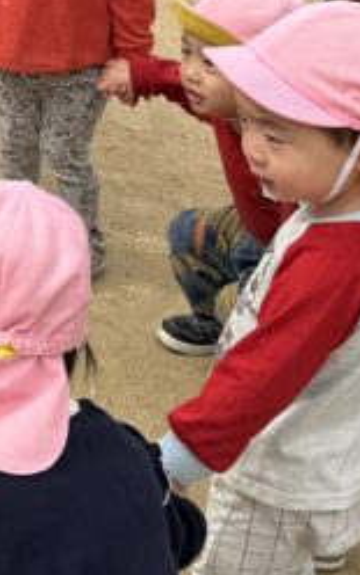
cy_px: -49
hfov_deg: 10.9
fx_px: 1648
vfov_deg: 19.1
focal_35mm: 105
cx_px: -451
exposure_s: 1/3279
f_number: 1.78
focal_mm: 6.76
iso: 80
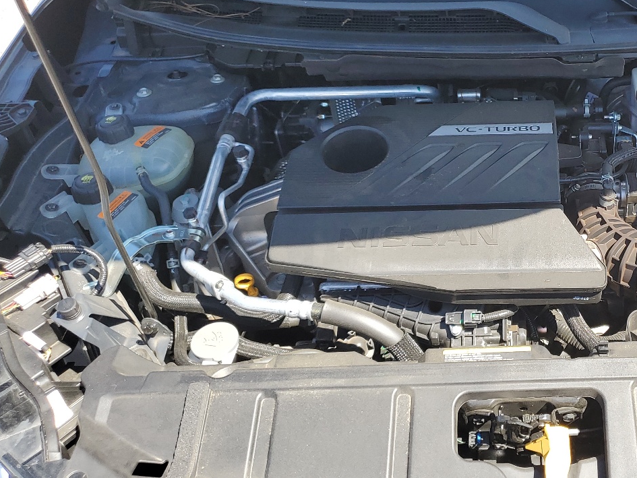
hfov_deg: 40.9
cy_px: 179
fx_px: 810
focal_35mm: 44
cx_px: 519
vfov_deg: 32.7
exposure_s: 1/833
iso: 50
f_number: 1.5
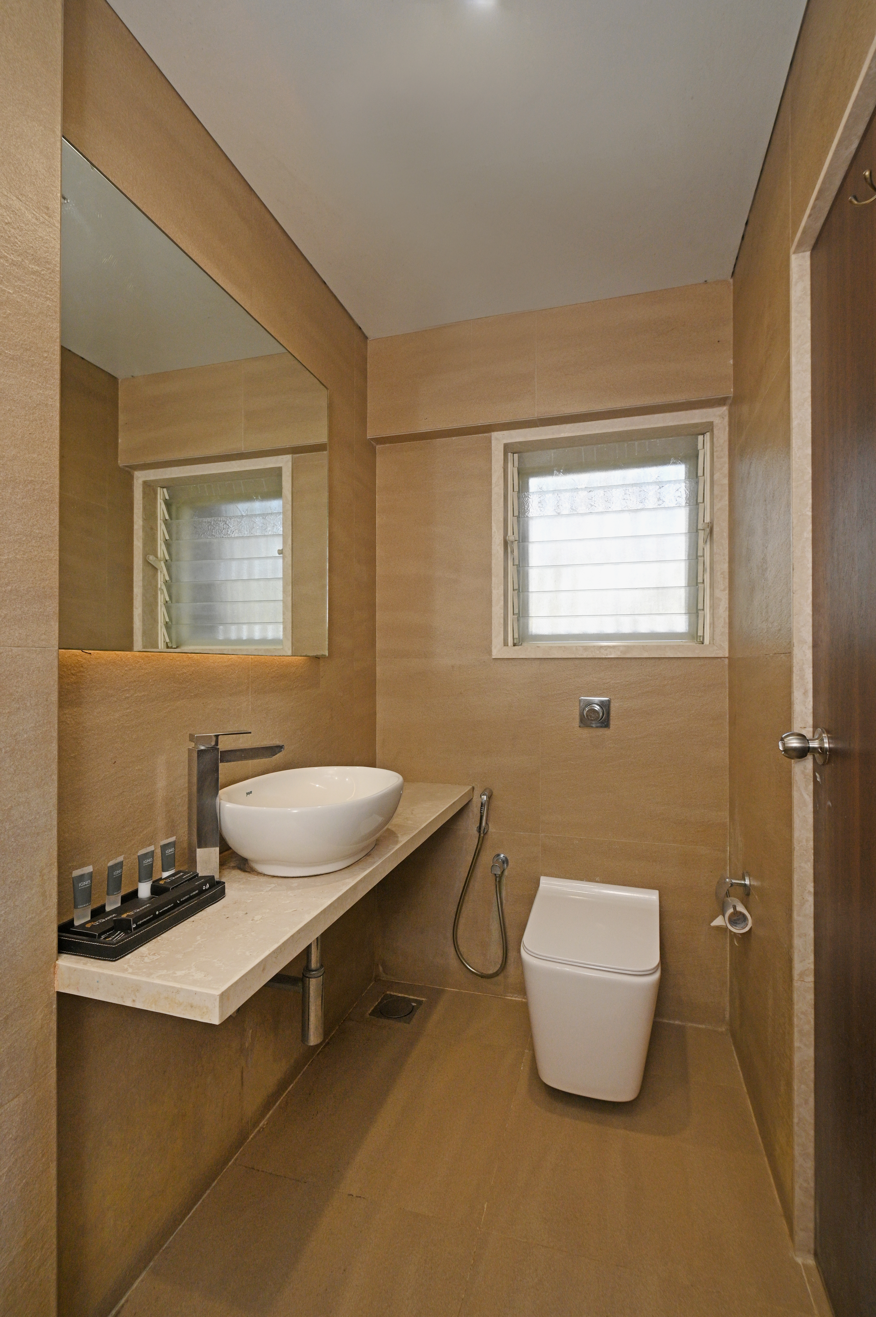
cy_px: 658
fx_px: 585
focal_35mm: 16
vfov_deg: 96.8
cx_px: 438
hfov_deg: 73.7
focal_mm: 16
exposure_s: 1/100
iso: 1250
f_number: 7.1
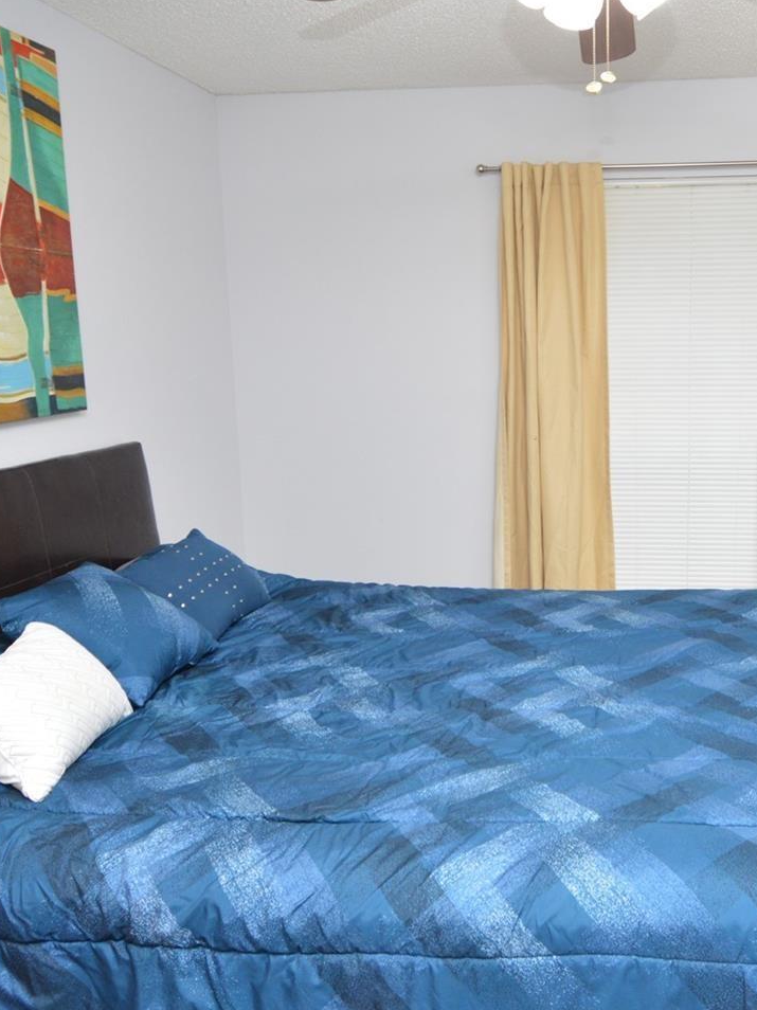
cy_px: 472
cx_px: 561
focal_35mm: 29
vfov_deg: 61.6
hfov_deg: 46.6
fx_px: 846
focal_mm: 12
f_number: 4
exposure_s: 1/60
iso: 560
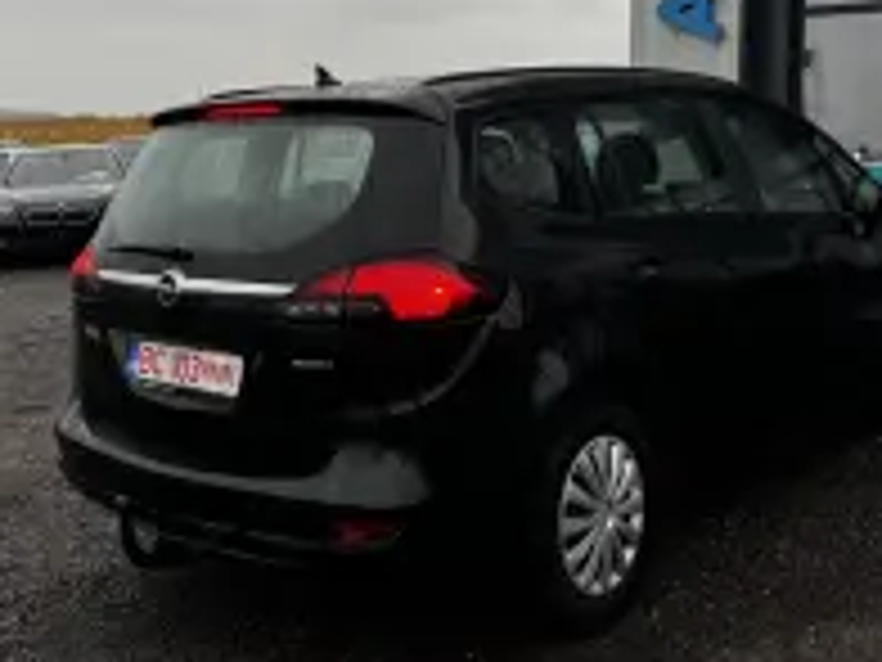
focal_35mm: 44
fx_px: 1121
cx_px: 410
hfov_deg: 42.9
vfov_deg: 32.2
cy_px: 162
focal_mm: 6.76
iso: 80
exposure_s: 1/394
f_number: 1.78
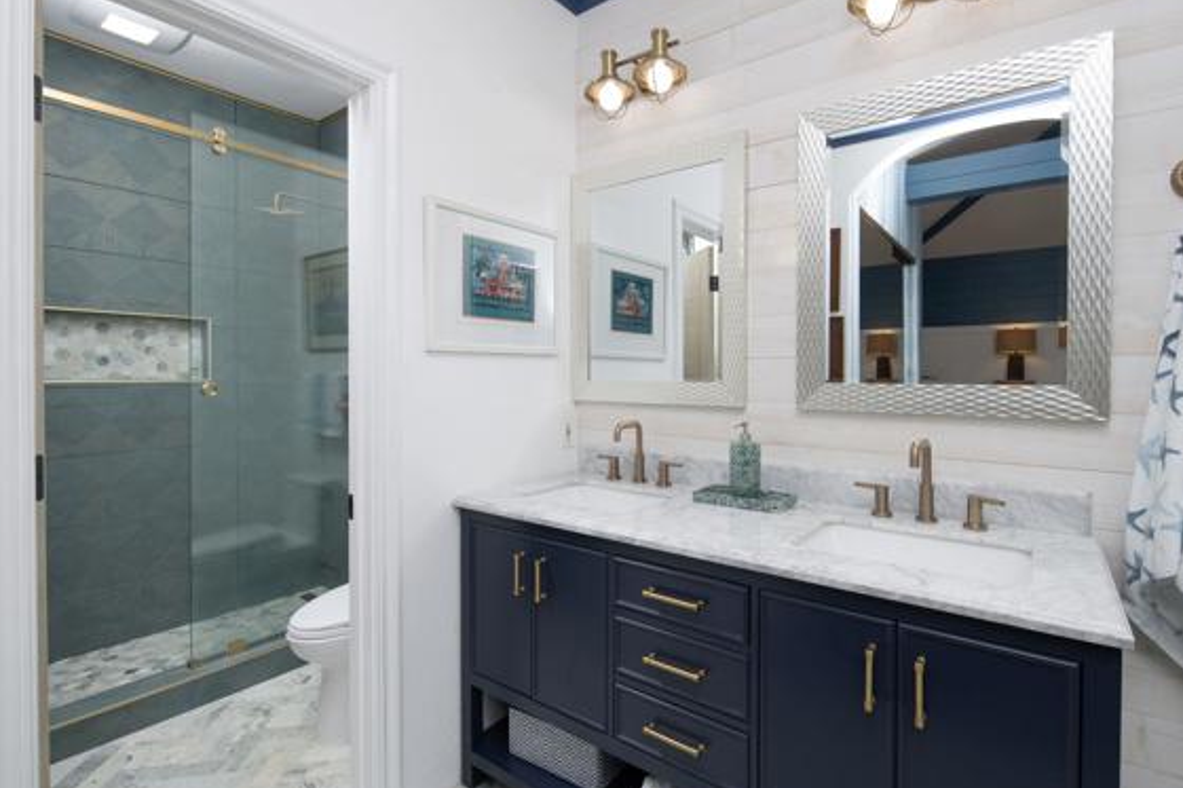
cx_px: 642
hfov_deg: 96.5
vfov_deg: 73.7
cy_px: 391
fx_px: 526
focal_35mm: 16
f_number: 7.1
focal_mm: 14
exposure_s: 1/250
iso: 320
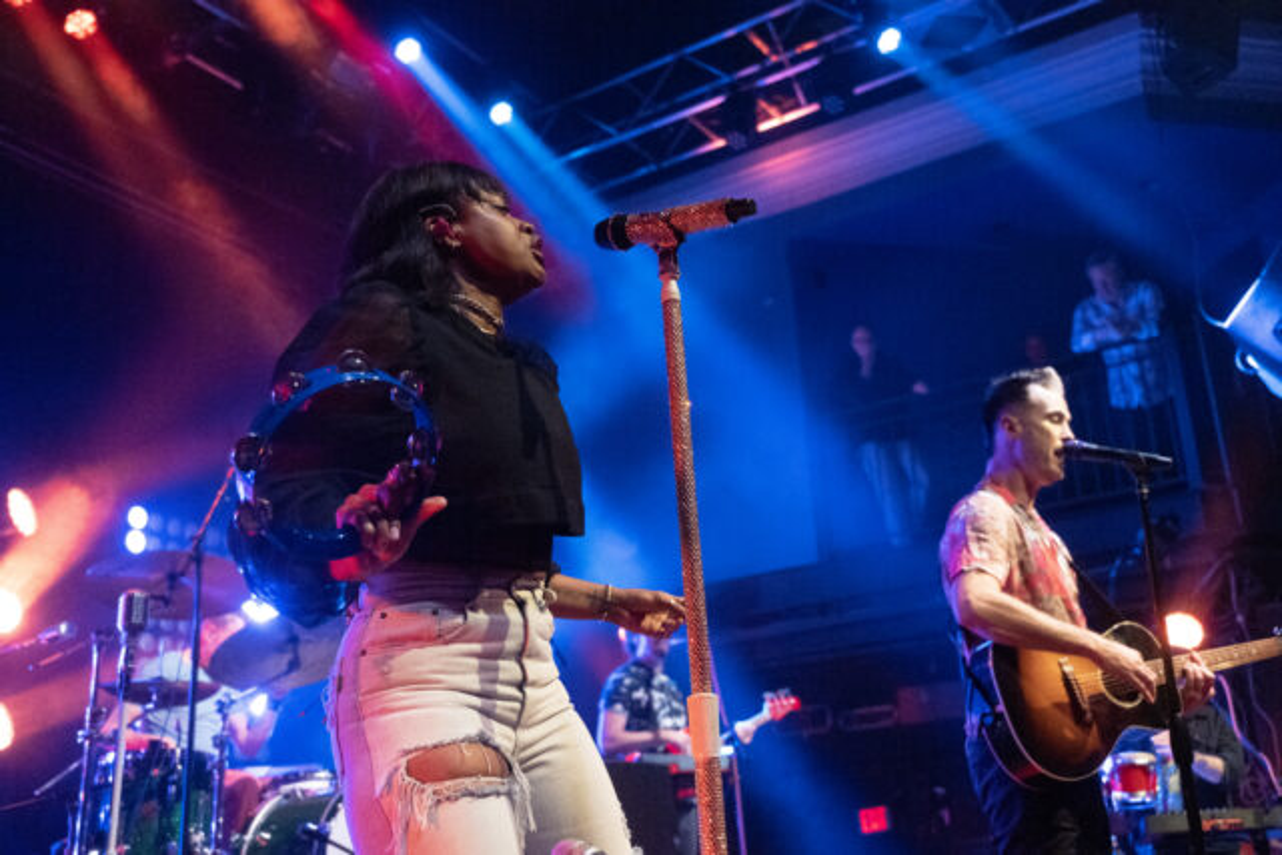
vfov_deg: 35.1
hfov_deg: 50.7
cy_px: 428
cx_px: 641
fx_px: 1353
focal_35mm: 38
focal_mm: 38
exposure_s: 1/640
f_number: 4
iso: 16000
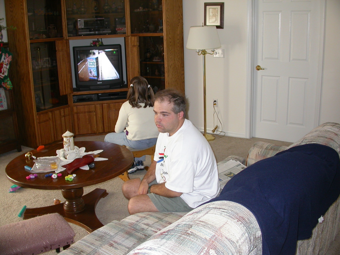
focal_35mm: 38
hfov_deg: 49.0
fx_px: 373
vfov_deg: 37.7
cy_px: 128
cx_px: 170
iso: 100
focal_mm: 7.85
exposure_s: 1/30
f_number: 2.6
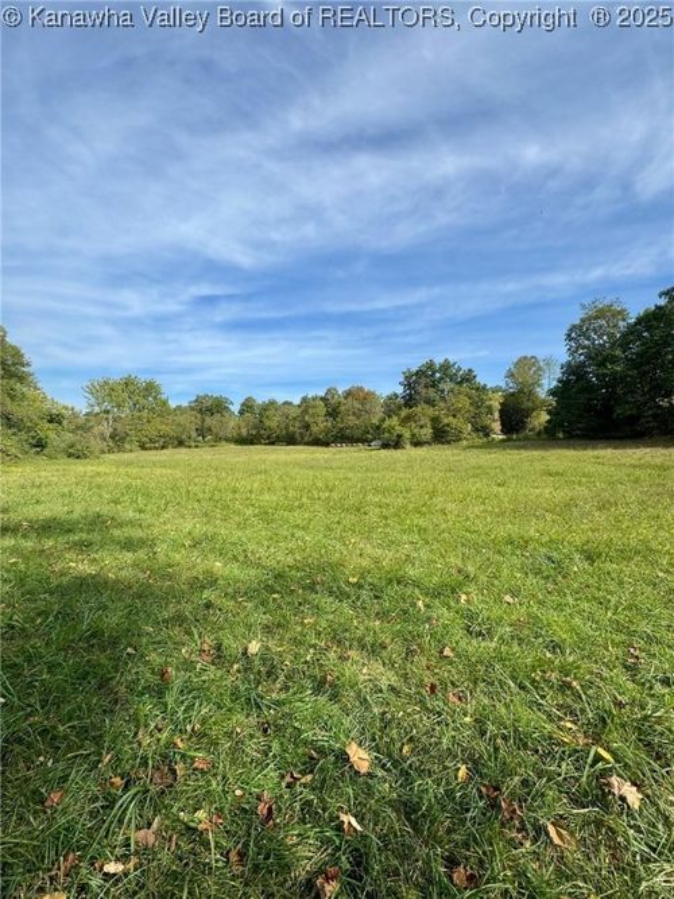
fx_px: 364
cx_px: 337
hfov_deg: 85.7
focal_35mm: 14
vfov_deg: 102.1
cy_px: 450
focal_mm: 2.22
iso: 50
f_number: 2.2
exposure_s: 1/1477
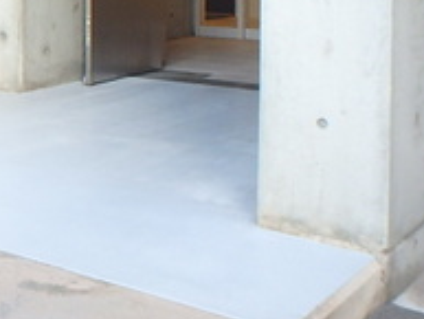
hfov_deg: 22.6
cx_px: -145
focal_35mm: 76
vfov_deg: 18.6
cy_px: -36
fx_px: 931
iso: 200
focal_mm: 3.7
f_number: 3.5
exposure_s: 1/50
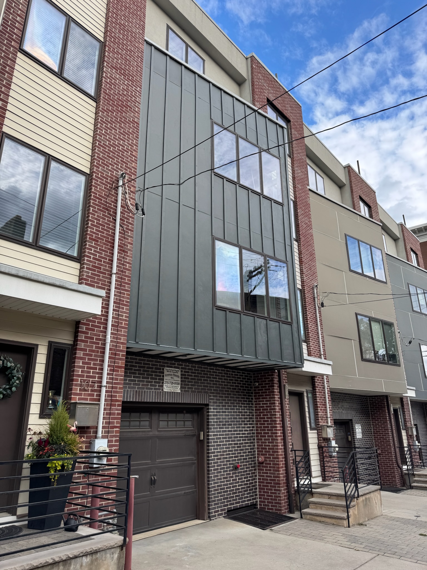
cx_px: 214
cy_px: 285
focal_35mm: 24
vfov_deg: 71.6
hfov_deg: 56.8
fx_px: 395
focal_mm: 6.76
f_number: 1.78
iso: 80
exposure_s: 1/842
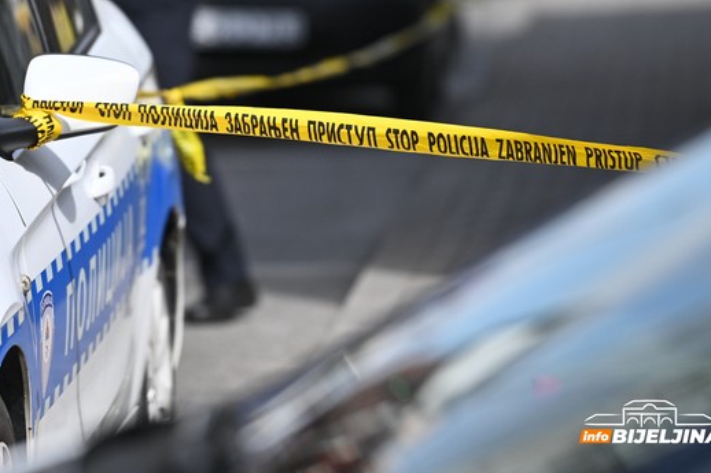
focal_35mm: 309
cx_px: 229
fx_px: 6100
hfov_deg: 6.7
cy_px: 131
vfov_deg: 4.4
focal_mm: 200
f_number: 5
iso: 500
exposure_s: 1/8000
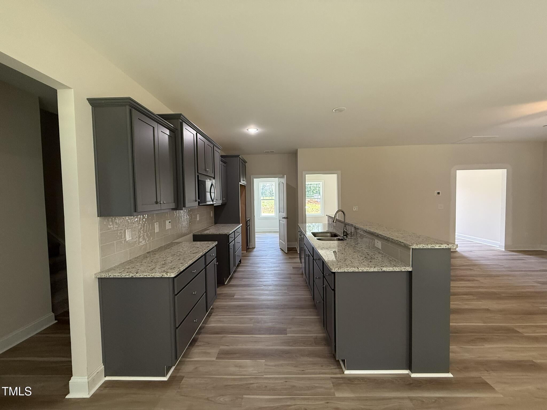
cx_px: 274
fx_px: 221
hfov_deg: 102.1
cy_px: 205
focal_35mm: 14
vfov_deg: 85.7
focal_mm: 2.22
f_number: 2.2
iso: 320
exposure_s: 1/120
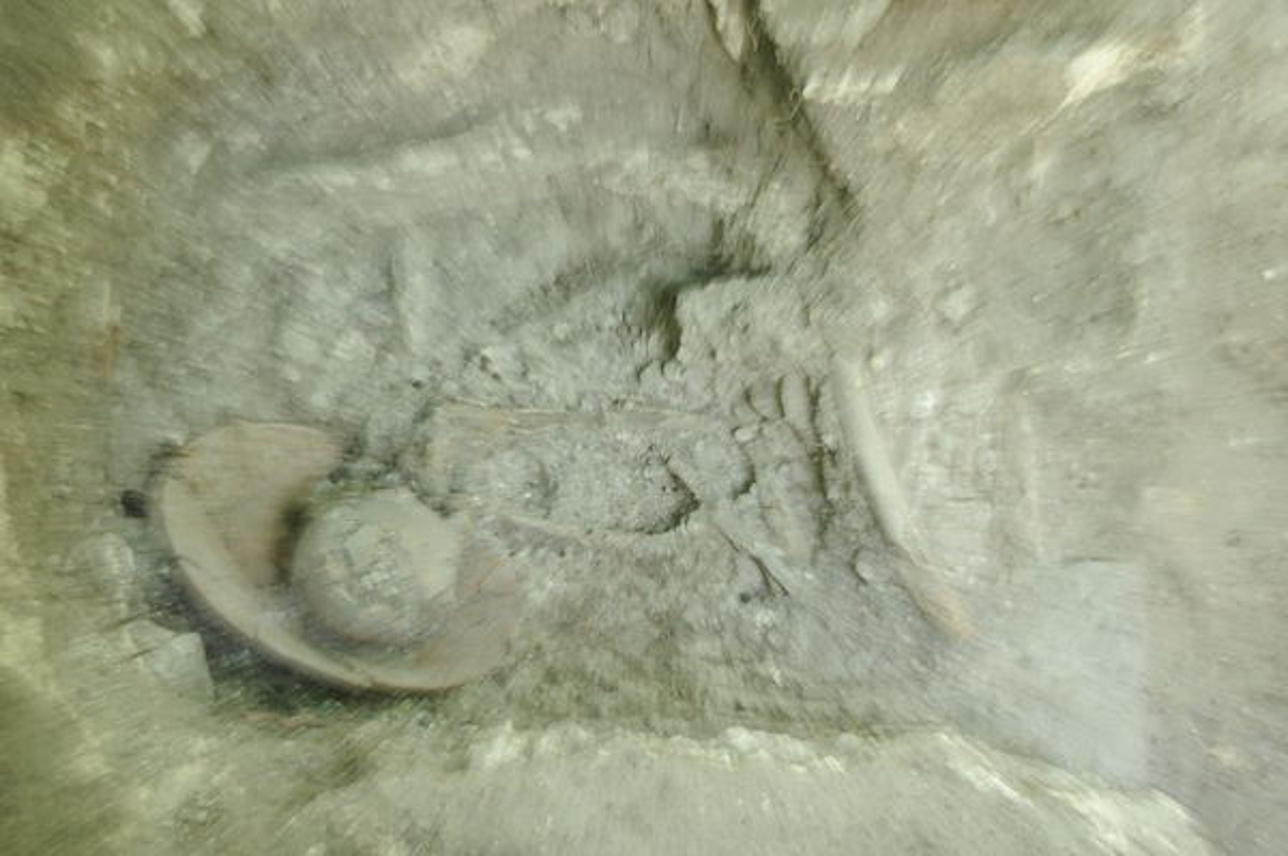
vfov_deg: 17.5
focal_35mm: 78
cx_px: 644
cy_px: 428
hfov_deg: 26.0
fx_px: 2788
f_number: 13
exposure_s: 2
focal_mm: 52
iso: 100
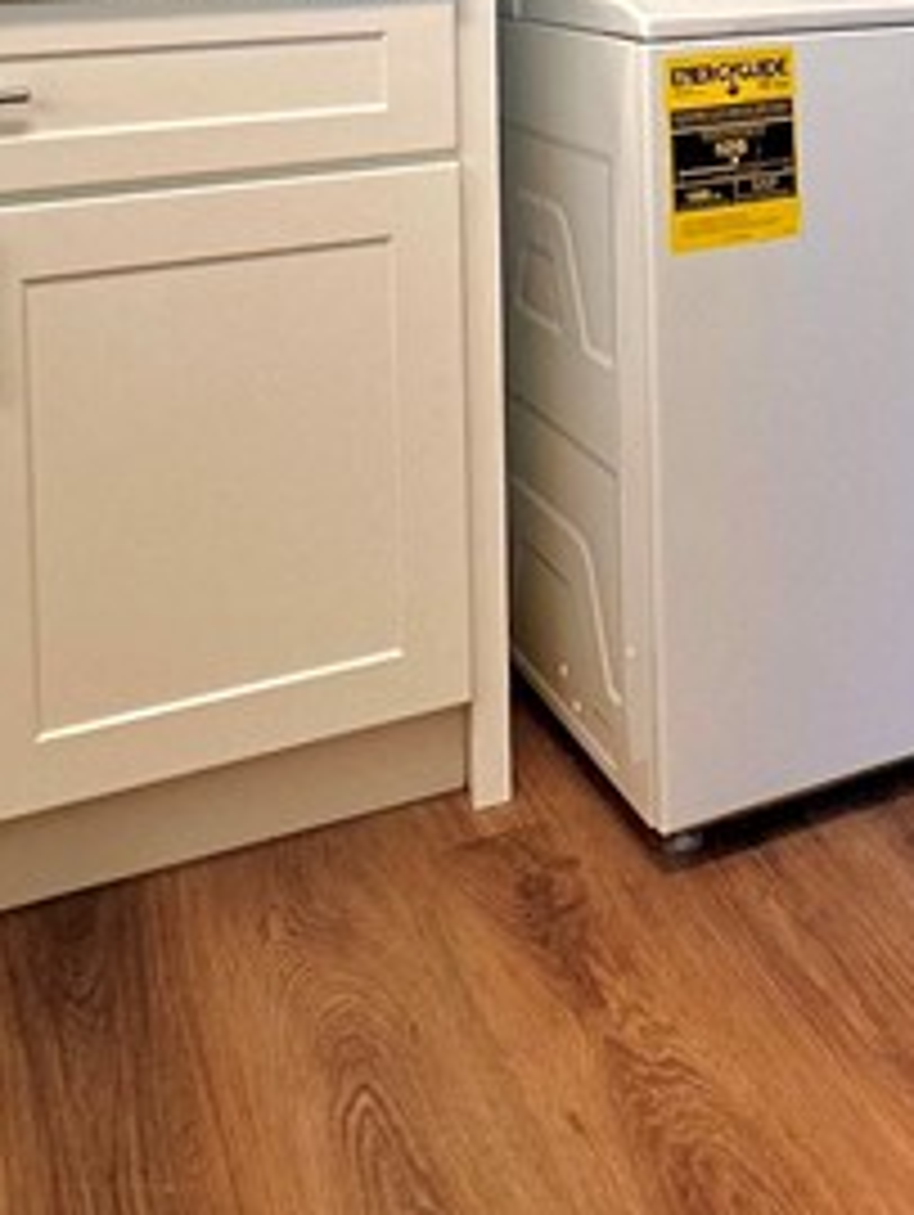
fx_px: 1863
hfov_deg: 24.5
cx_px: 1144
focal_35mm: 53
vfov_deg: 32.1
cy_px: -104
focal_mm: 2.22
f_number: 2.2
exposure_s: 1/120
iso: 160
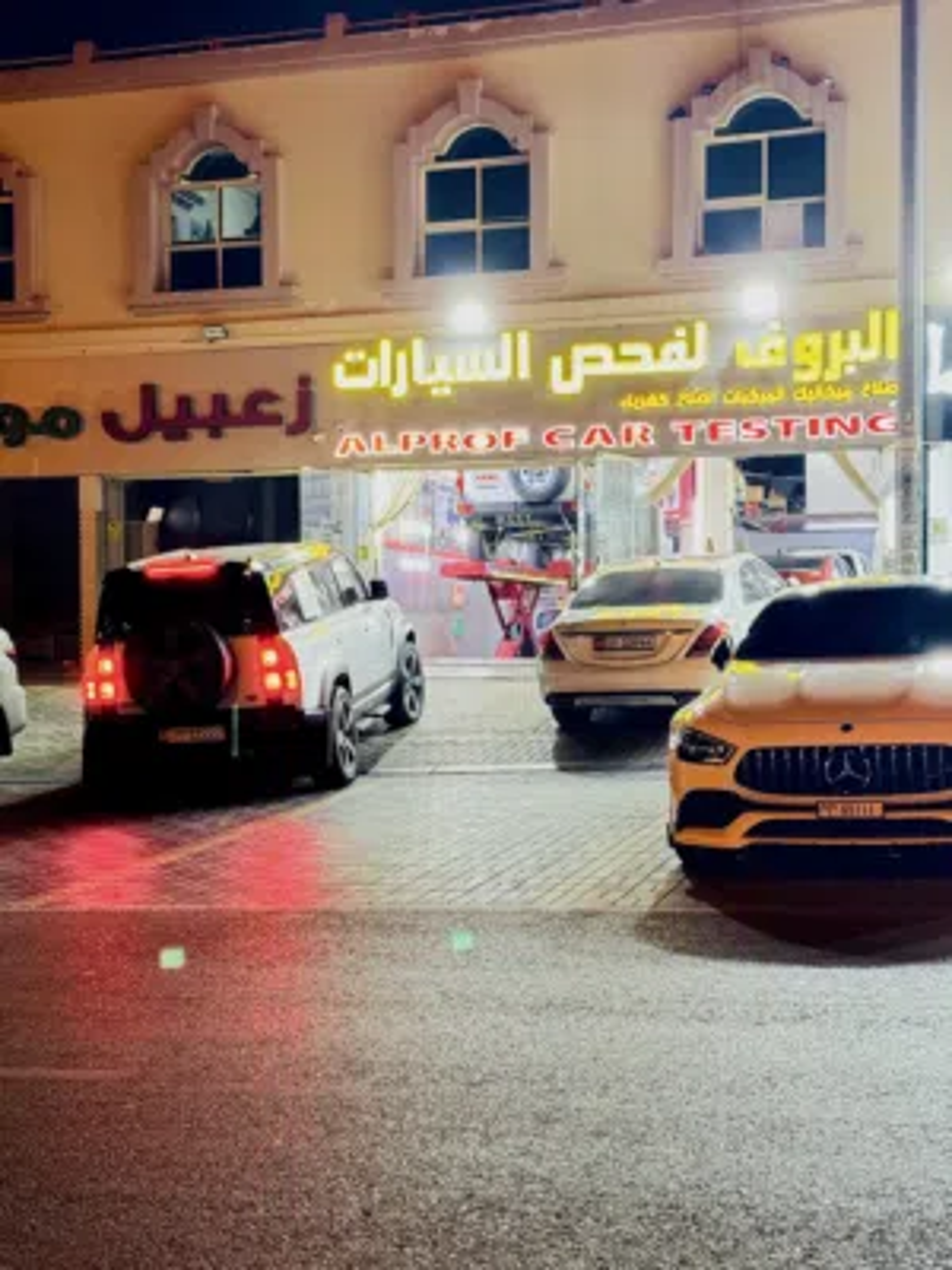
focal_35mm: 48
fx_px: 1760
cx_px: 476
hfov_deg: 30.3
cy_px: 635
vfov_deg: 39.7
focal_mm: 6.86
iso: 500
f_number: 1.78
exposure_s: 1/25
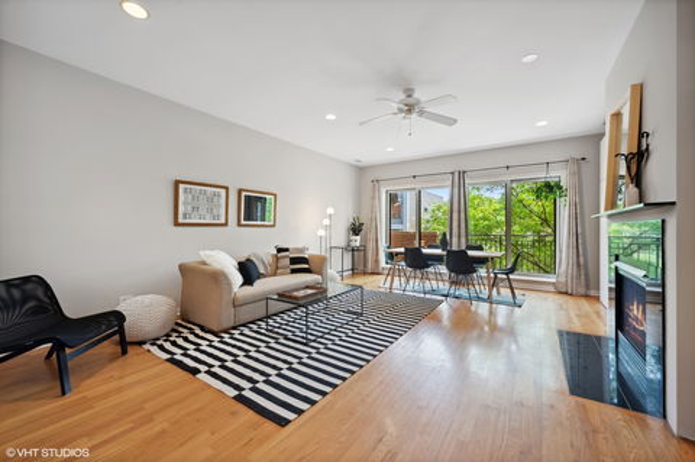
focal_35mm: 14
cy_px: 231
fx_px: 270
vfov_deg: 81.1
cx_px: 348
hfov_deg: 104.3
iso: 100
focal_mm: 14
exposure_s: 1/6
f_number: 9
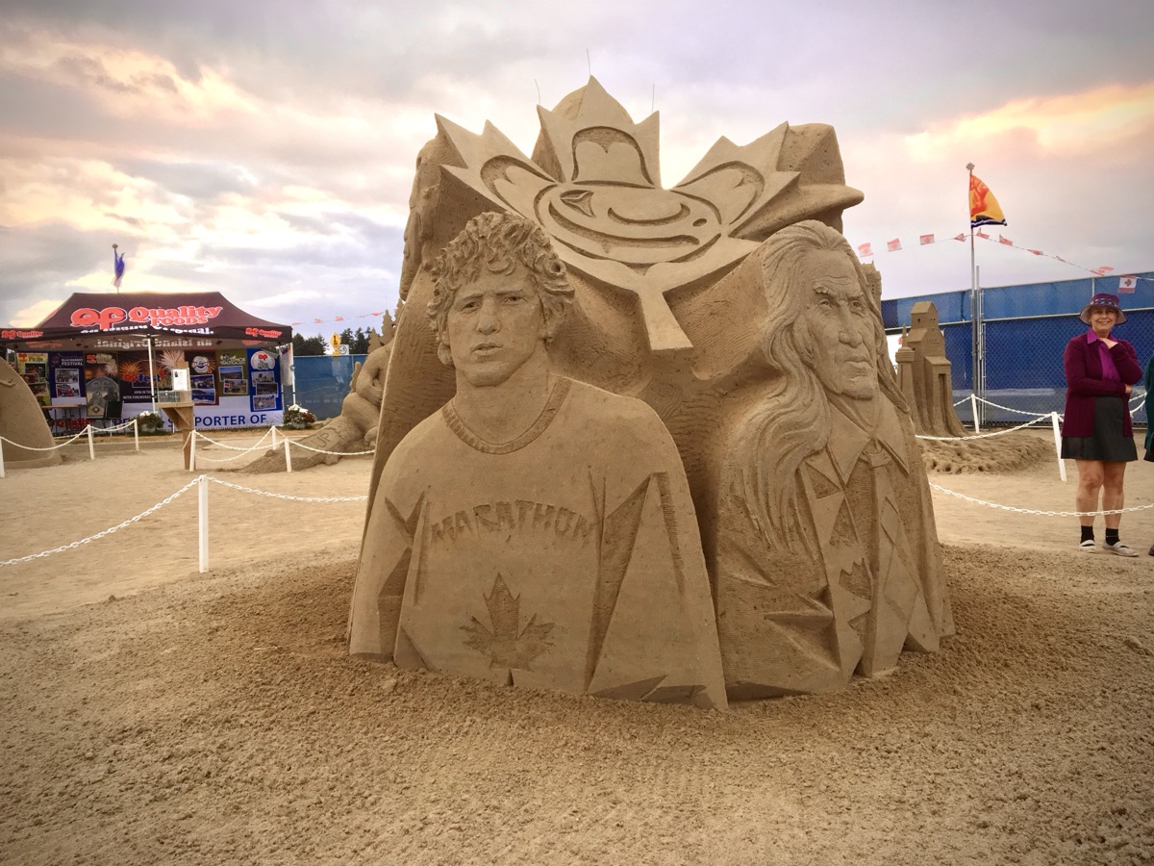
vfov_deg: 48.2
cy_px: 433
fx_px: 967
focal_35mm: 29
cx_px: 577
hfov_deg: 61.7
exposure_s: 1/120
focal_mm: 4.15
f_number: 2.2
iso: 32
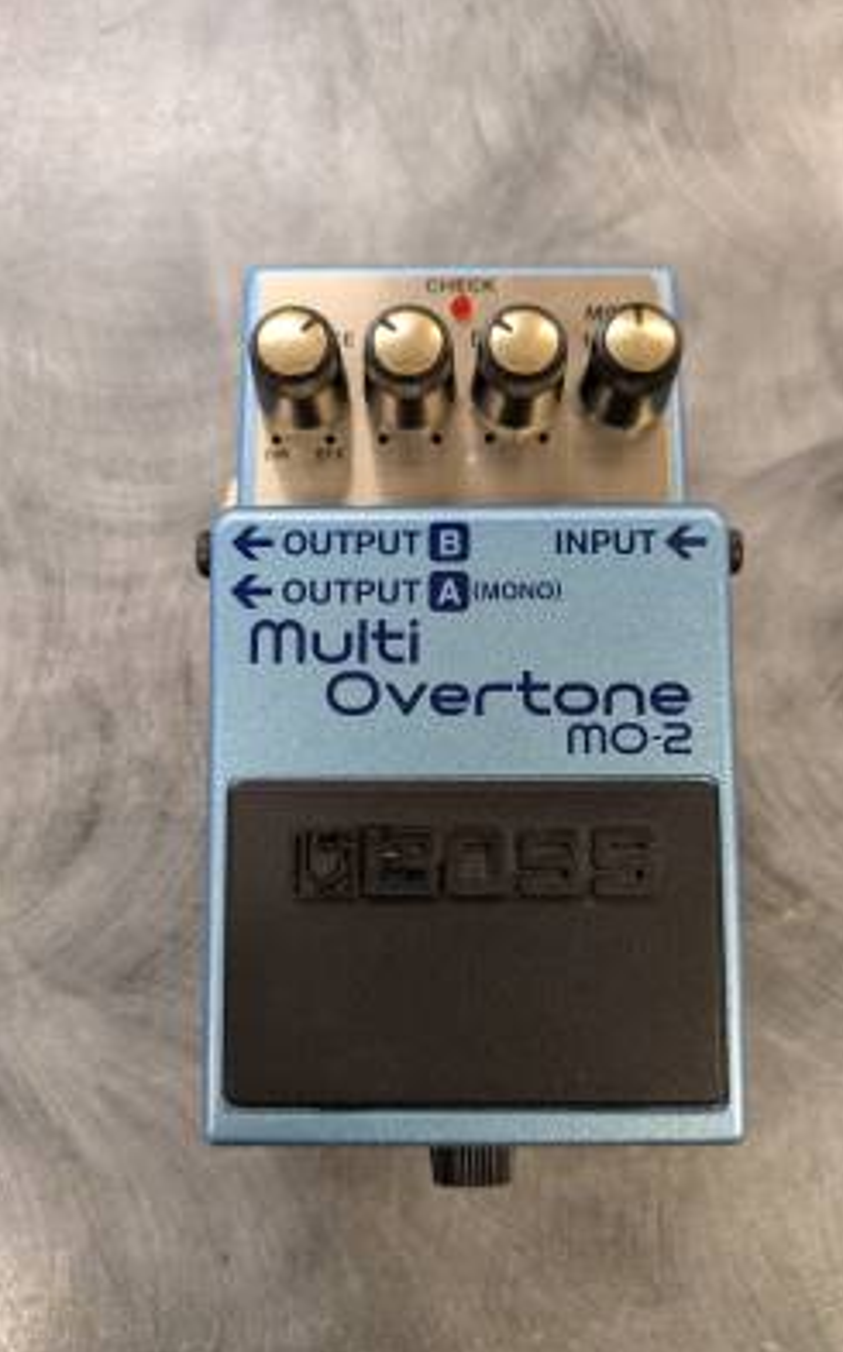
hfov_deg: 45.9
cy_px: 678
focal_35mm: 27
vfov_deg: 68.4
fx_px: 994
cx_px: 451
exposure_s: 1/40
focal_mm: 5.43
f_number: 1.89
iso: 79
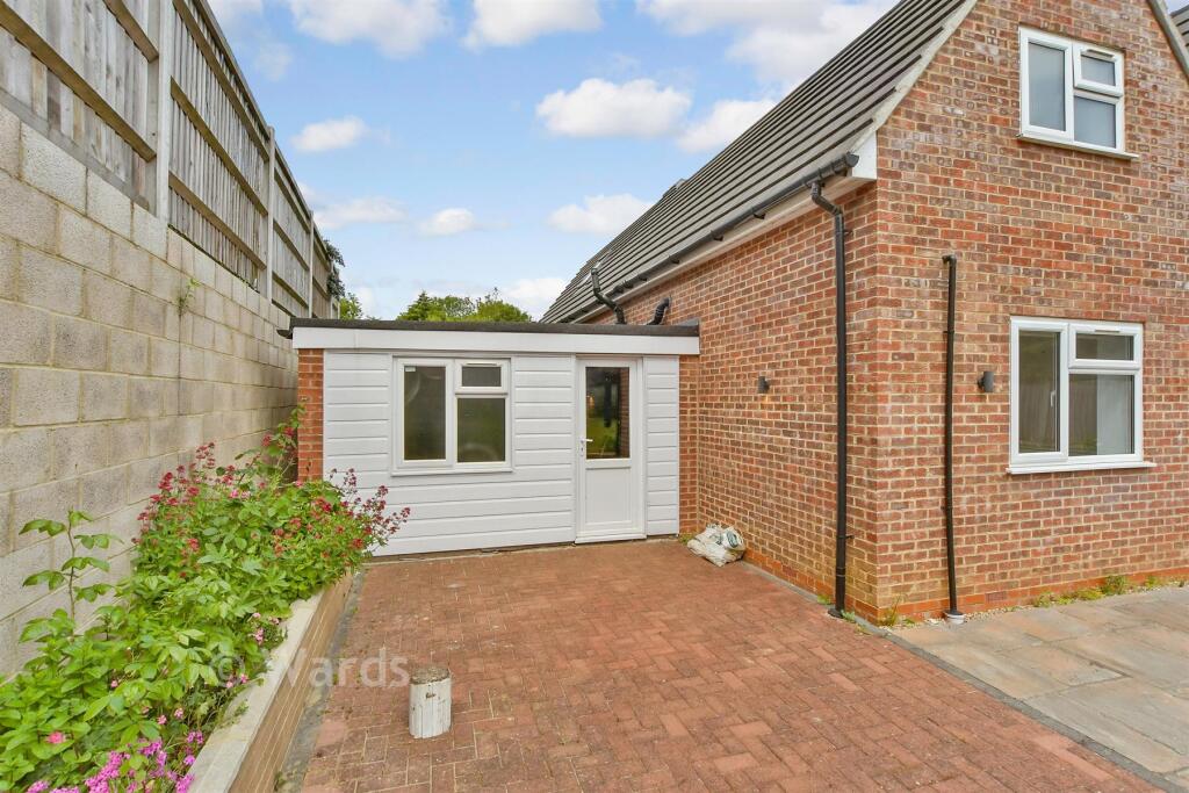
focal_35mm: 15
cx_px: 594
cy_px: 396
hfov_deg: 100.4
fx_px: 495
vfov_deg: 77.3
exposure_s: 1/500
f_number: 11
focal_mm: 10
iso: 800
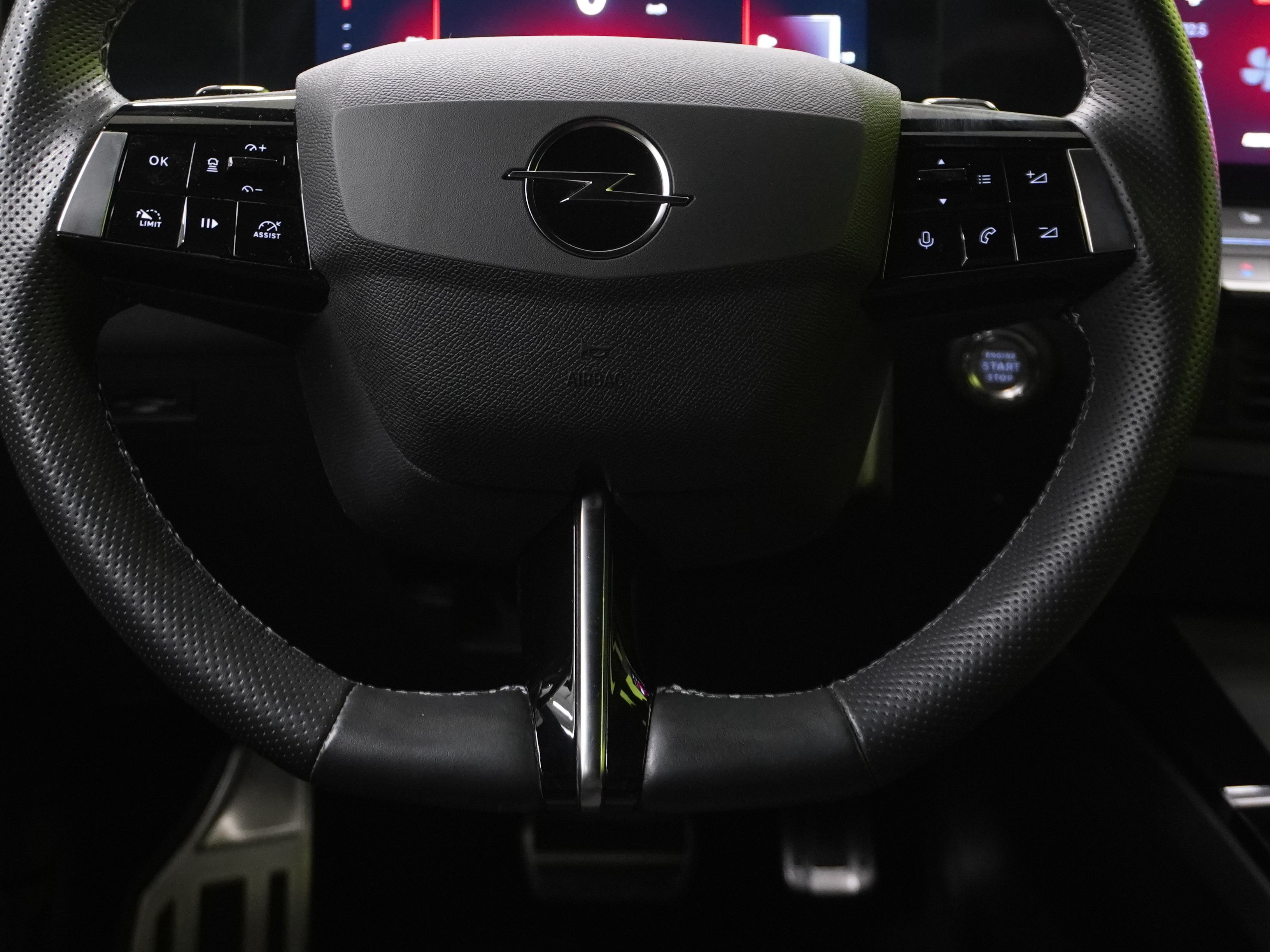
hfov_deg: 36.2
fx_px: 1945
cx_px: 594
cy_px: 229
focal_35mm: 53
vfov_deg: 27.1
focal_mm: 20
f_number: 4
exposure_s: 1/30
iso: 1600
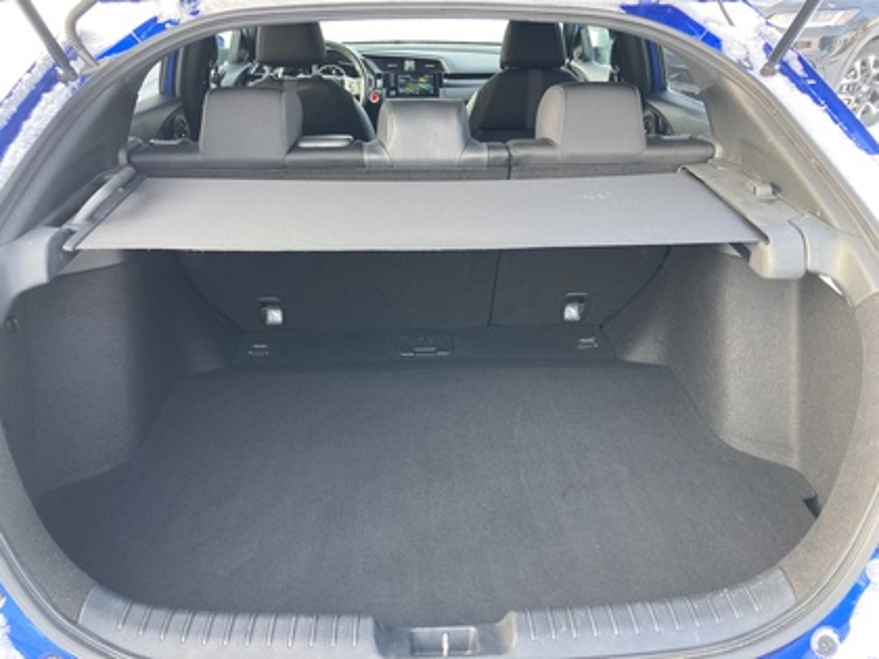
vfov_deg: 49.7
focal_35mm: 28
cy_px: 330
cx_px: 440
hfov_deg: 63.4
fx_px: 711
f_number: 1.8
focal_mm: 3.99
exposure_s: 1/85
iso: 80
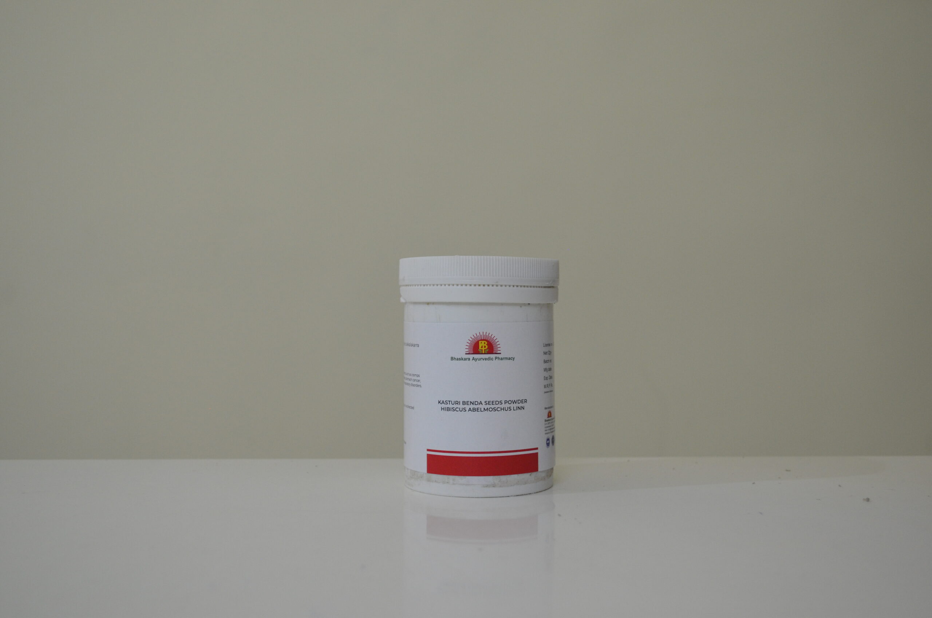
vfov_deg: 34.1
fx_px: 1008
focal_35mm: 39
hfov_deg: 49.6
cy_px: 309
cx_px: 466
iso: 800
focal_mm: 26
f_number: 4.2
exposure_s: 1/40
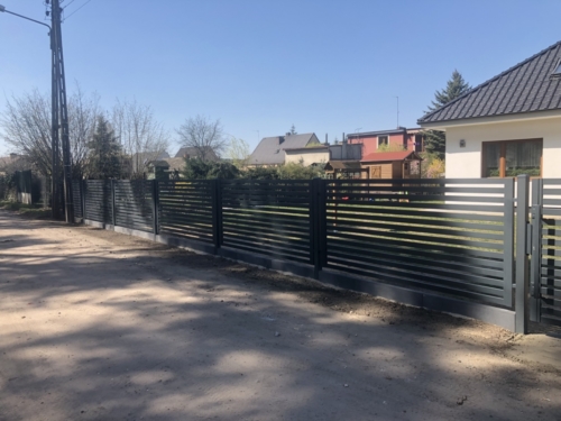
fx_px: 454
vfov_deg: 49.7
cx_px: 280
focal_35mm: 28
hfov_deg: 63.4
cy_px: 210
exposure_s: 1/923
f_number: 1.8
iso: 20
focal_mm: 3.99
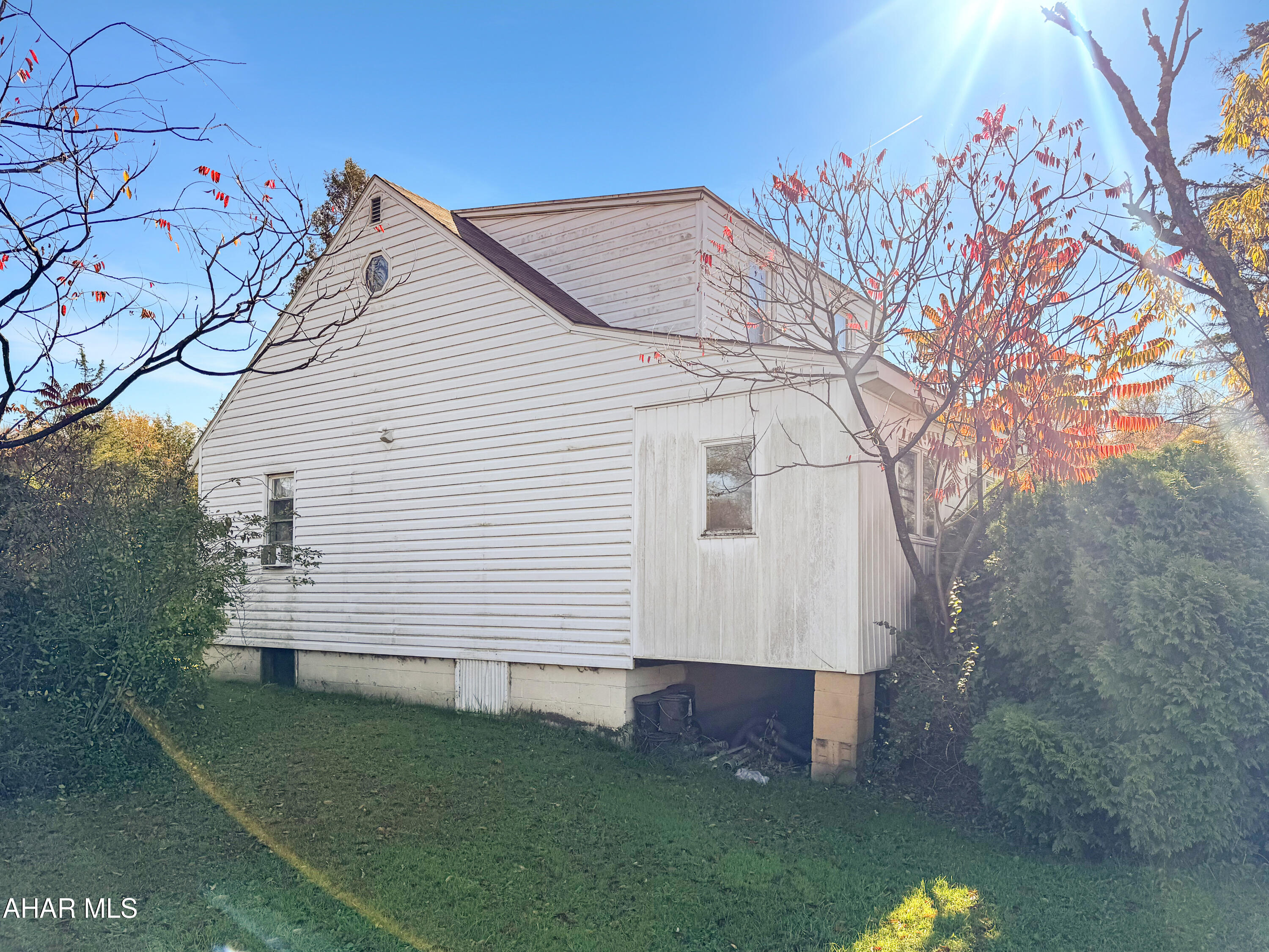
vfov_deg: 56.8
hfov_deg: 71.6
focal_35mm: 24
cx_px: 634
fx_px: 880
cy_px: 476
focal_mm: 6.76
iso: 80
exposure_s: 1/3400
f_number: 1.8
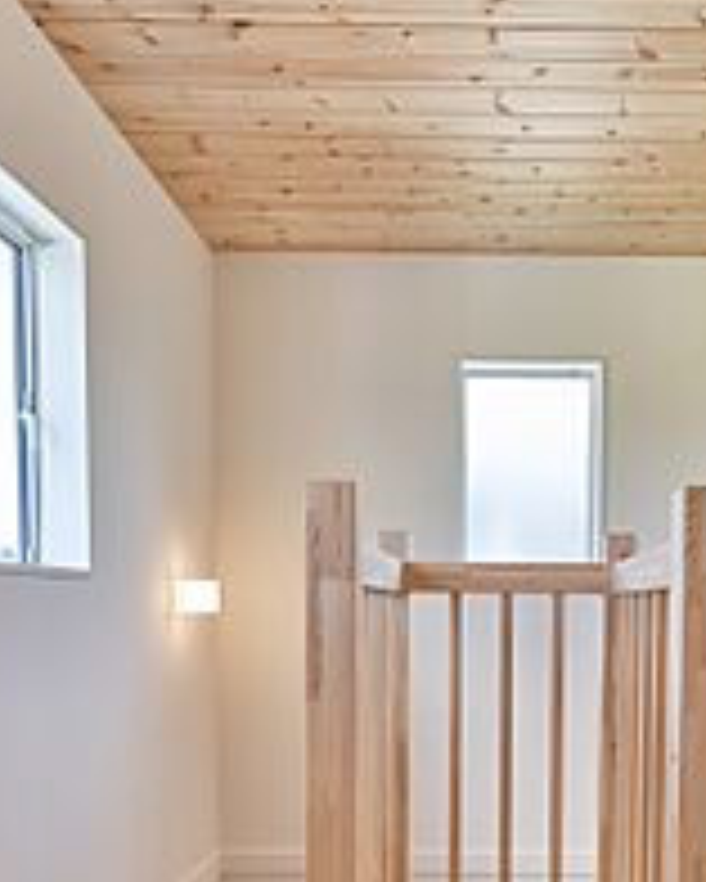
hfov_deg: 50.1
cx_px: 504
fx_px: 731
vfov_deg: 59.5
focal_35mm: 28
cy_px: 639
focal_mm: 14
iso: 500
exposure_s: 1/100
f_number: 7.1
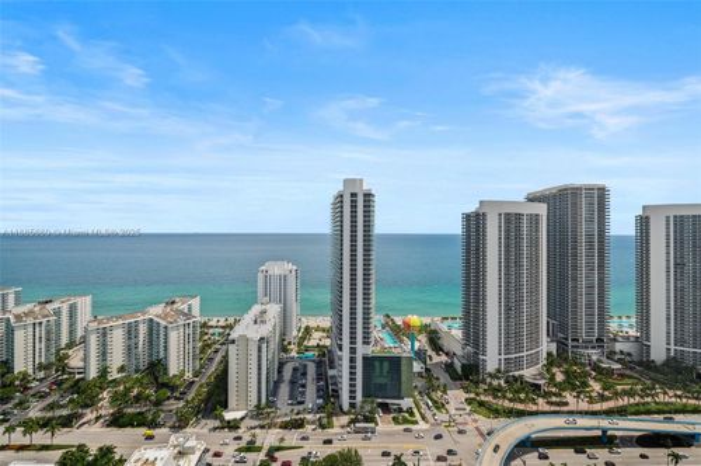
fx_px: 272
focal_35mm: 14
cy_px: 233
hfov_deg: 104.3
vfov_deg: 81.0
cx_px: 350
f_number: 8
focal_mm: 14
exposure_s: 1/500
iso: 200
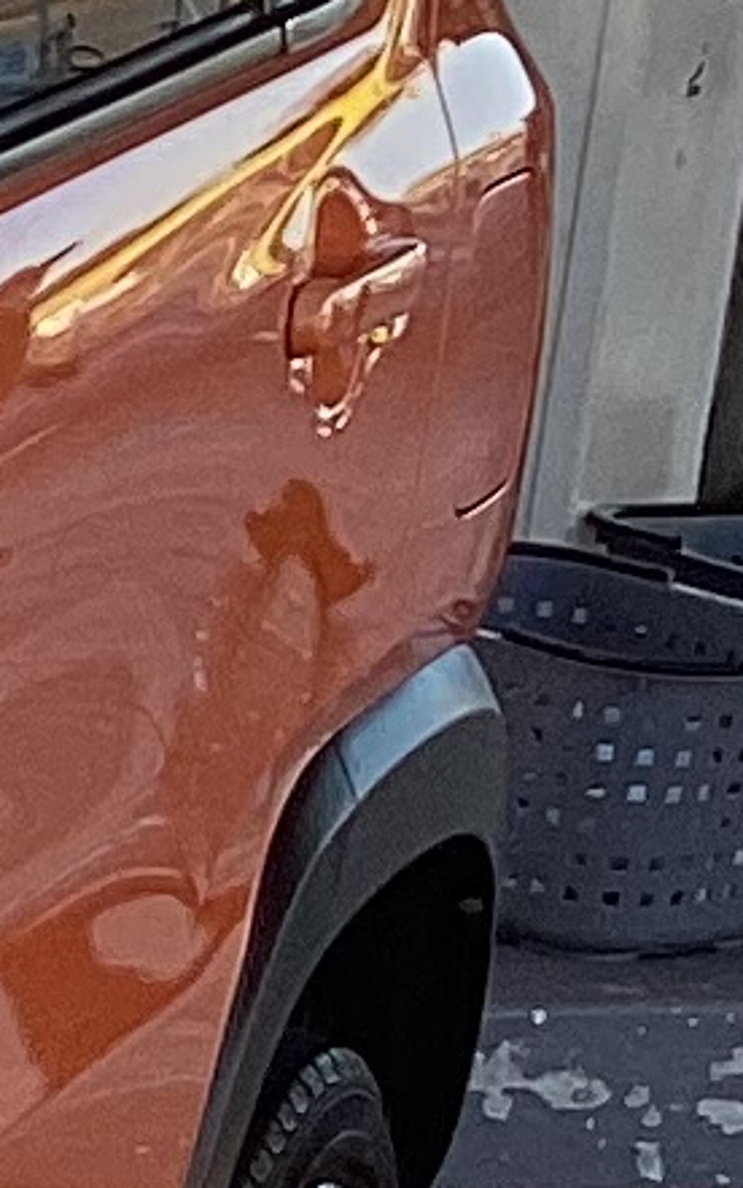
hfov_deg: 4.7
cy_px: 2147
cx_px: -2732
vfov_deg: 8.3
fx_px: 7865
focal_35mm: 243
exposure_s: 1/263
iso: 25
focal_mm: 3.3
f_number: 2.4
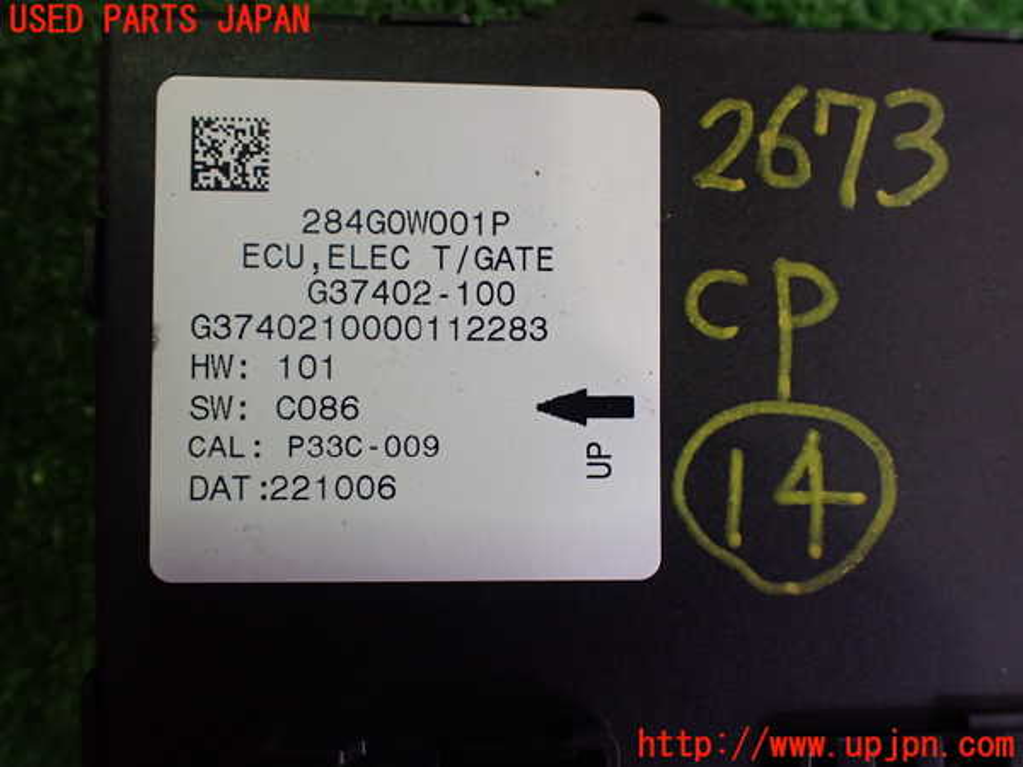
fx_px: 887
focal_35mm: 30
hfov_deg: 60.0
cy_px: 384
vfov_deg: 46.8
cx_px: 512
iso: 400
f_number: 2.3
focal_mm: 5.4
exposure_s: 1/125
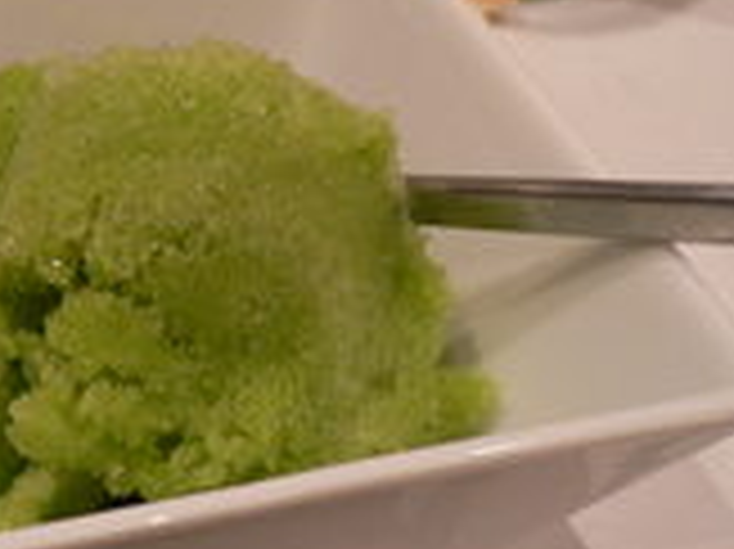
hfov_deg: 25.4
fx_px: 1589
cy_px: 162
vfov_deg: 19.5
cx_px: 115
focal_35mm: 75
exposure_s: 1/8
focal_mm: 5.8
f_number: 2.8
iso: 200
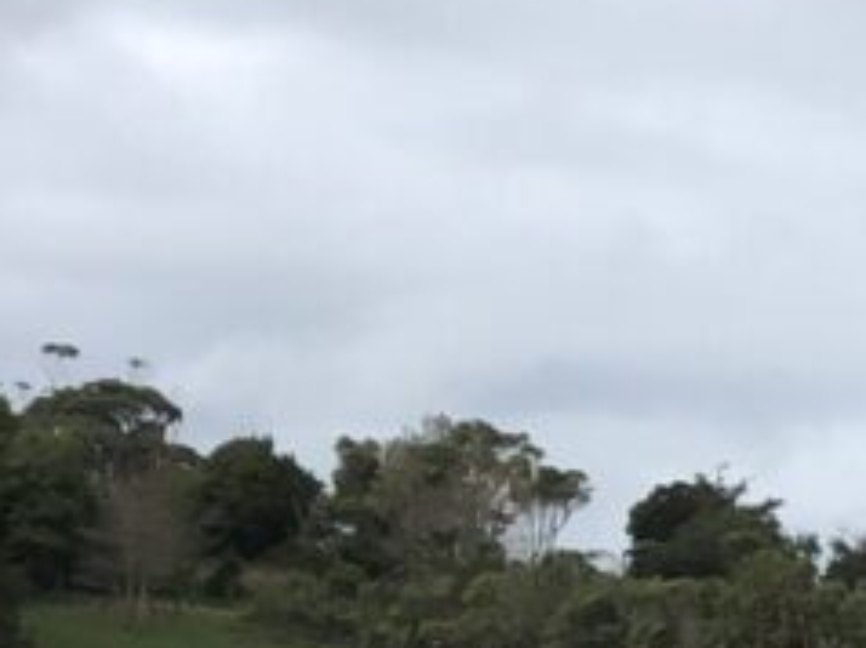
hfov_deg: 9.8
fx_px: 4524
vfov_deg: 8.1
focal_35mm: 181
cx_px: 1976
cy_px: 819
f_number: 1.8
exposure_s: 1/631
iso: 20
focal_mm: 3.99
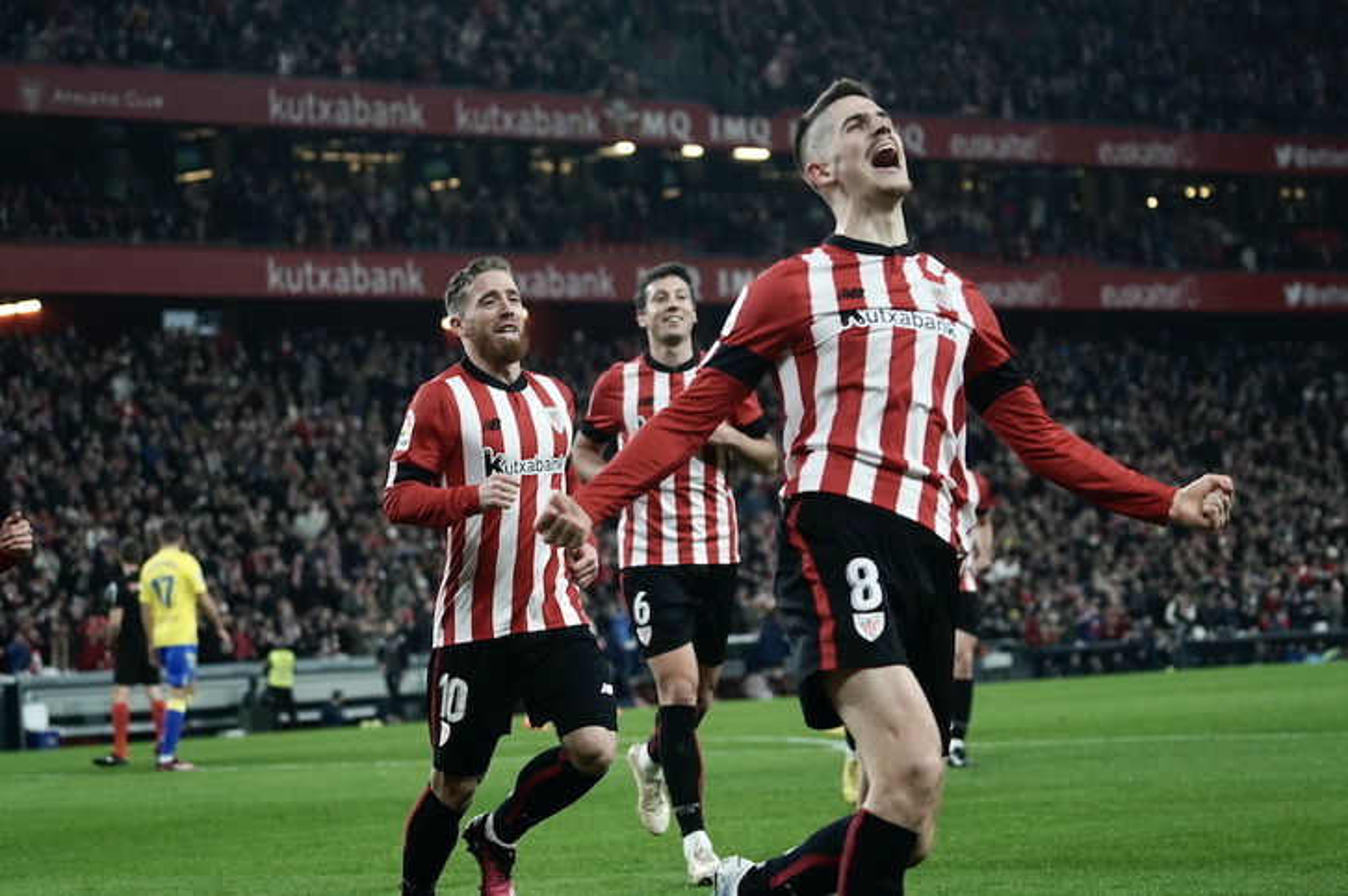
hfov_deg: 20.6
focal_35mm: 99
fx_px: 3704
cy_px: 448
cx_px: 674
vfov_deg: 13.8
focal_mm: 99
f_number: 4
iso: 2000
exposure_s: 1/1000
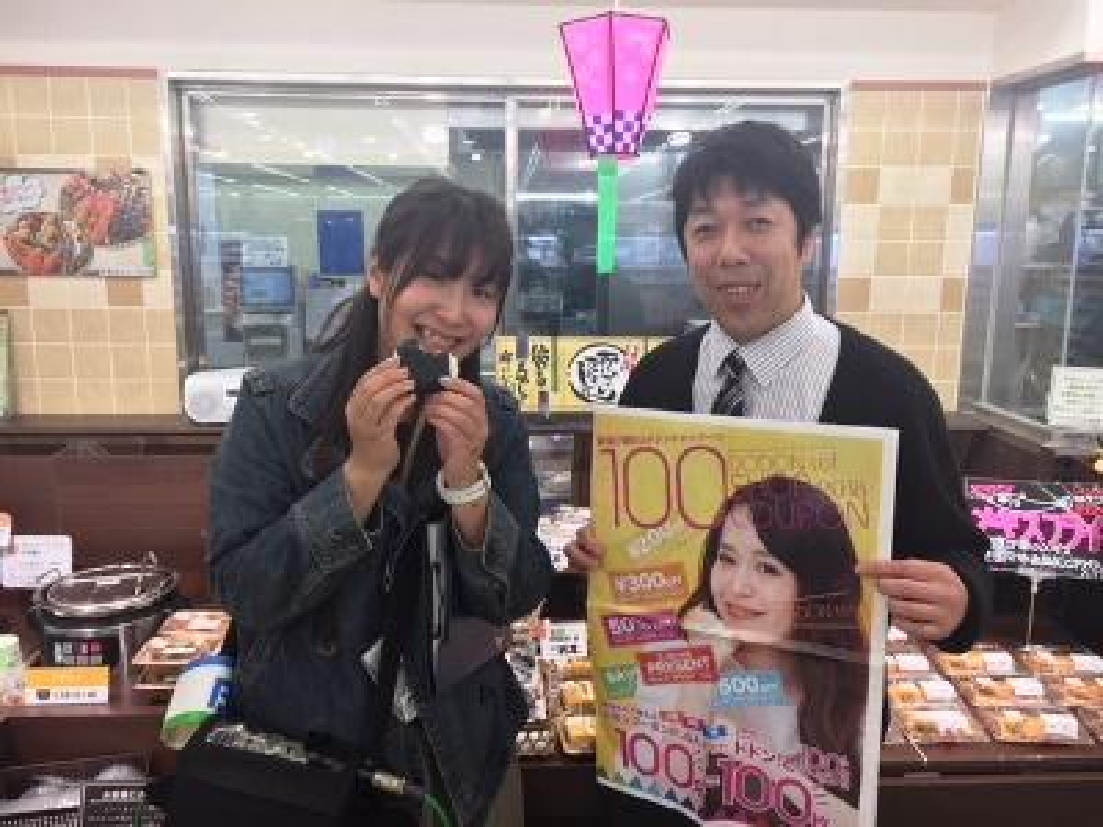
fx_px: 924
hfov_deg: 61.7
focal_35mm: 29
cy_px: 414
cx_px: 552
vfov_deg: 48.2
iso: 25
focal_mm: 4.2
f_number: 2.2
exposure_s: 1/40
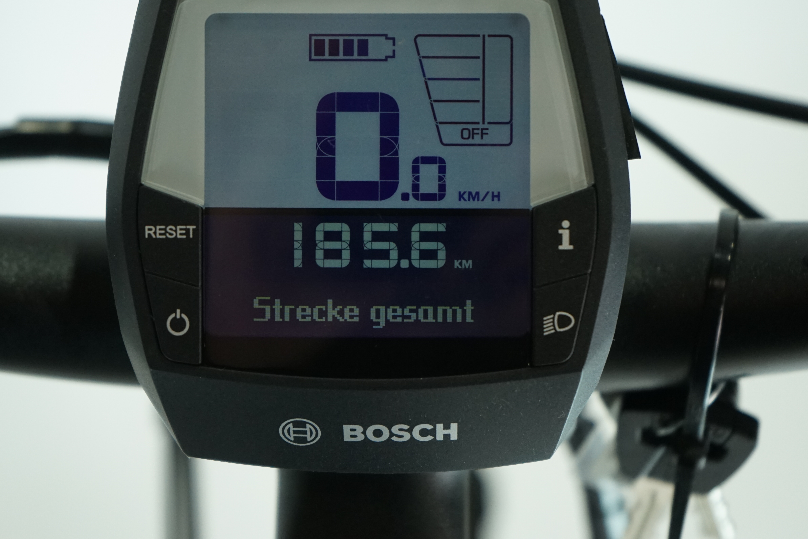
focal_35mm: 88
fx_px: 1975
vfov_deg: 15.5
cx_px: 385
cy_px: 211
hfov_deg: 23.1
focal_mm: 70
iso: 2000
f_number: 5.6
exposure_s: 1/200
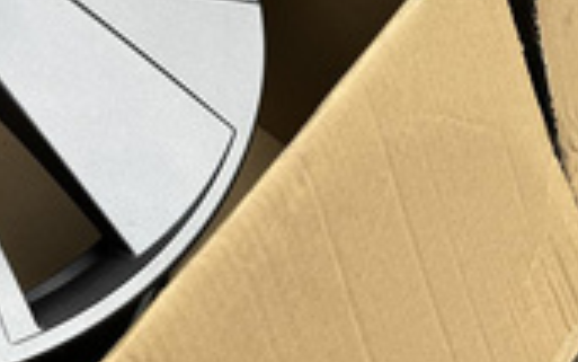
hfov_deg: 27.1
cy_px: -159
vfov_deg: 17.7
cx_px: -112
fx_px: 1056
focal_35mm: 67
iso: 80
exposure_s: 1/467
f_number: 1.78
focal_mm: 6.86
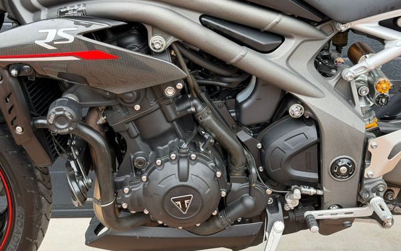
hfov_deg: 37.5
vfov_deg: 24.0
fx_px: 590
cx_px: 192
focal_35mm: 54
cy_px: 110
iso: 64
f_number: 1.78
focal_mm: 6.76
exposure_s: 1/197
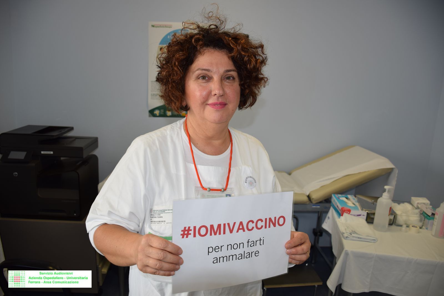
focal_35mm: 27
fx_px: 333
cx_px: 222
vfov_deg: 47.9
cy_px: 148
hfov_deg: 67.4
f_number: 3.5
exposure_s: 1/80
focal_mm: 18
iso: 100
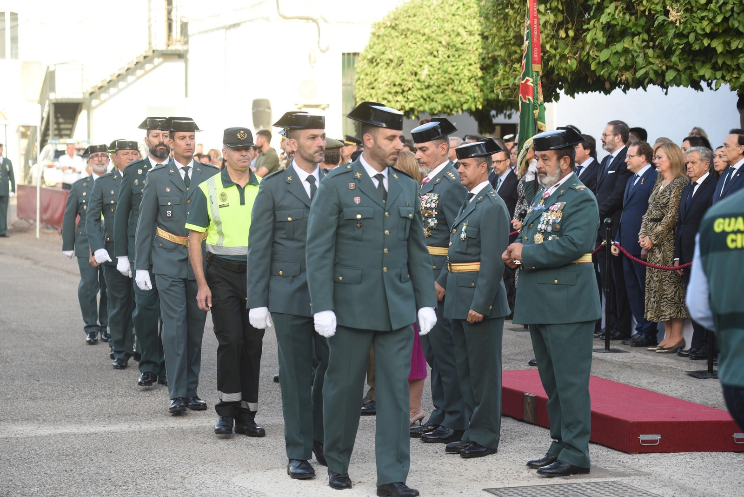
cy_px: 248
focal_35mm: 98
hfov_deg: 20.8
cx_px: 372
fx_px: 2026
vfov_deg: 14.0
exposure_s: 1/160
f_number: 4
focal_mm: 98
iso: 140
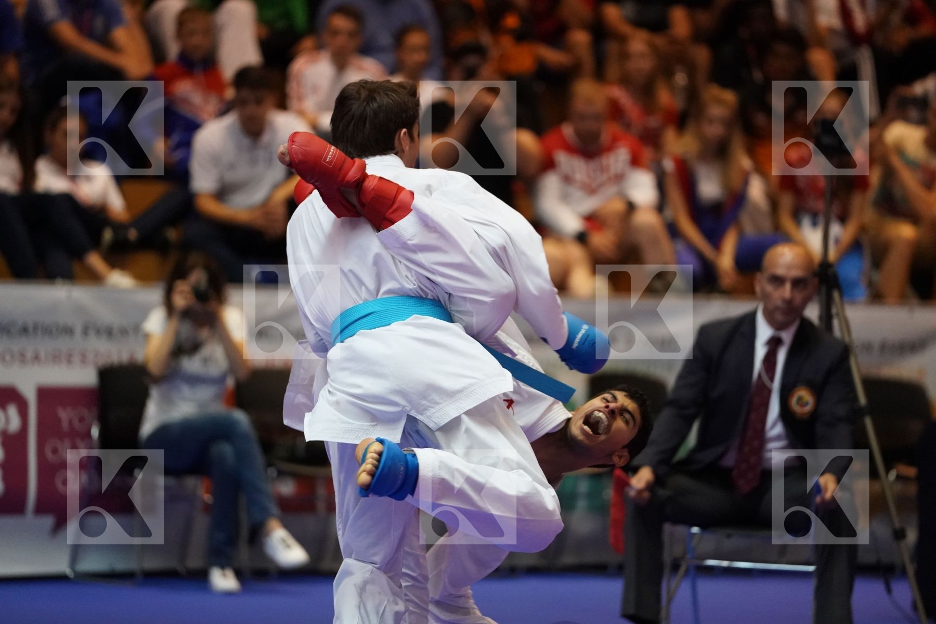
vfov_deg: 7.3
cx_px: 468
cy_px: 312
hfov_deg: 10.9
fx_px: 4914
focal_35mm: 189
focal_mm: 189
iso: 6400
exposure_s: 1/1000
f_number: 2.8
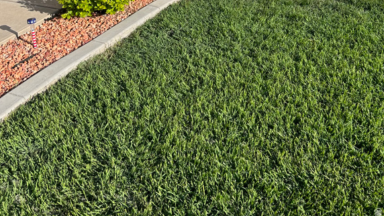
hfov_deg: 52.8
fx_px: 387
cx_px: 191
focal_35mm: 38
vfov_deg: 27.6
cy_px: -40
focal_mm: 5.7
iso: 50
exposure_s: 1/3356
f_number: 1.5
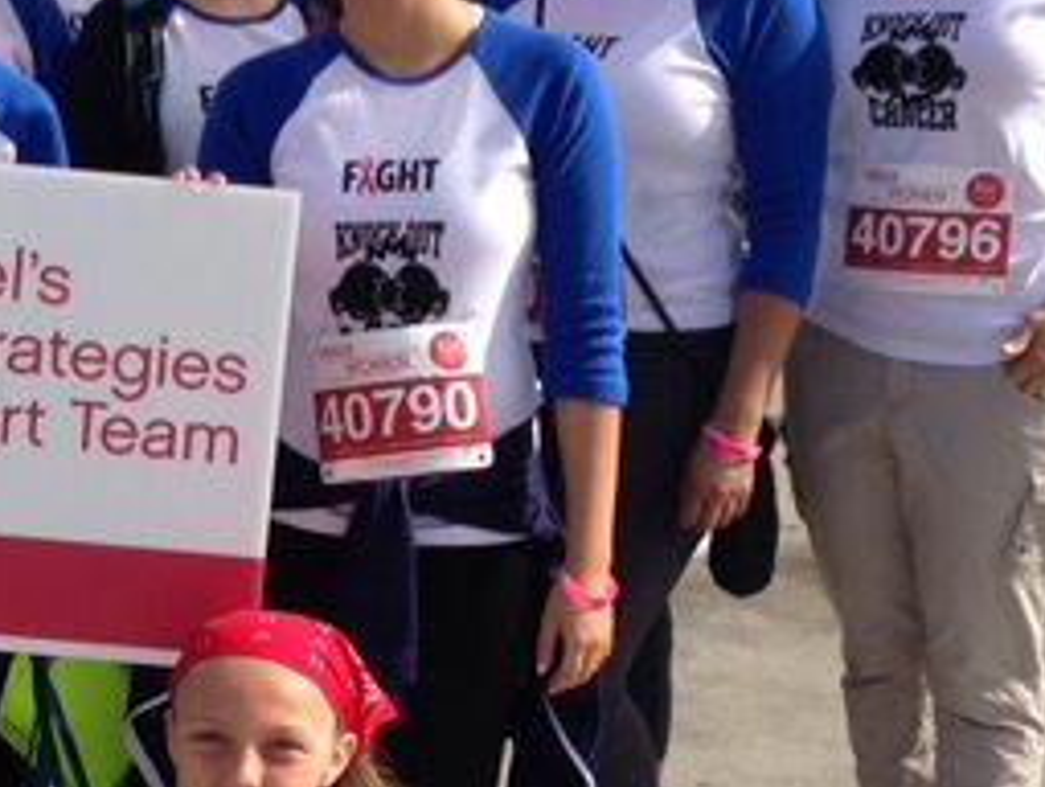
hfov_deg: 20.6
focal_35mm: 93
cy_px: 418
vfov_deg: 15.9
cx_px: 74
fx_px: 2811
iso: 50
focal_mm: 4.12
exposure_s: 1/1427
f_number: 2.4
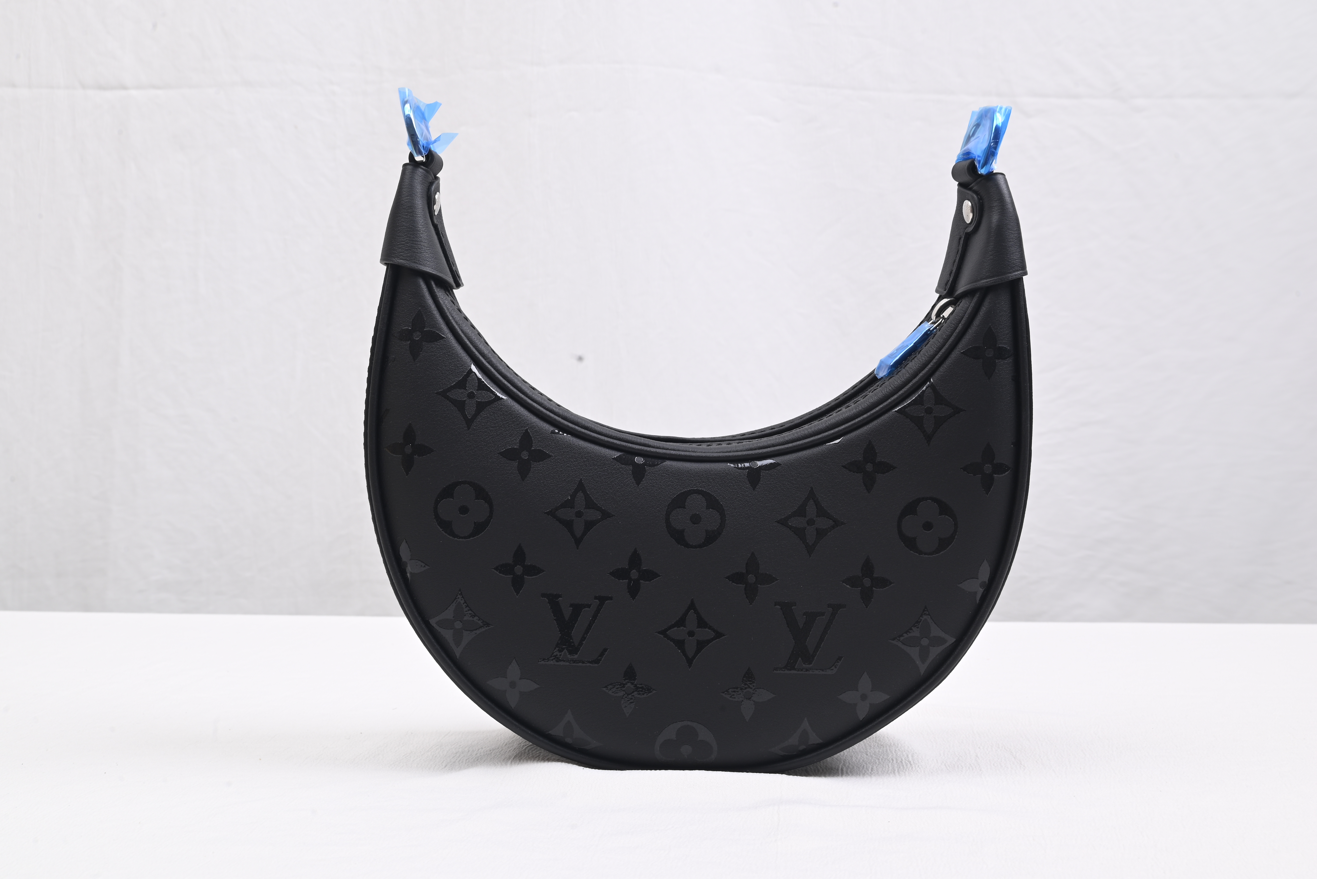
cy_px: 440
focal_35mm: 40
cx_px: 658
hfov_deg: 48.4
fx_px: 1464
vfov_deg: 33.4
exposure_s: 1/2
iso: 100
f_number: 16
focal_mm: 40
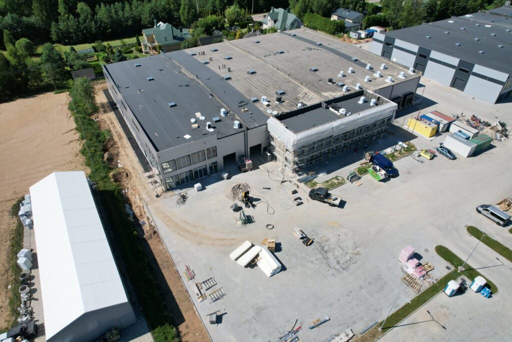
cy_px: 171
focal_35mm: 22
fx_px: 313
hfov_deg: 78.6
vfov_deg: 57.2
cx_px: 256
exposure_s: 1/4000
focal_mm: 8.38
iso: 150
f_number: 2.8
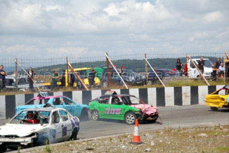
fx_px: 439
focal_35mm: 69
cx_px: 114
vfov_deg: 19.7
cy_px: 76
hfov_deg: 29.3
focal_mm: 46
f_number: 5
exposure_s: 1/1000
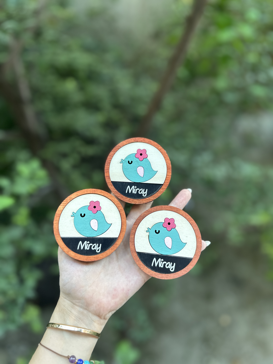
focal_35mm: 24
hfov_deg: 56.8
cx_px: 136
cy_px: 182
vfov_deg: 71.6
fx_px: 252
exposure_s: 1/100
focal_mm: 6.86
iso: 160
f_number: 1.78
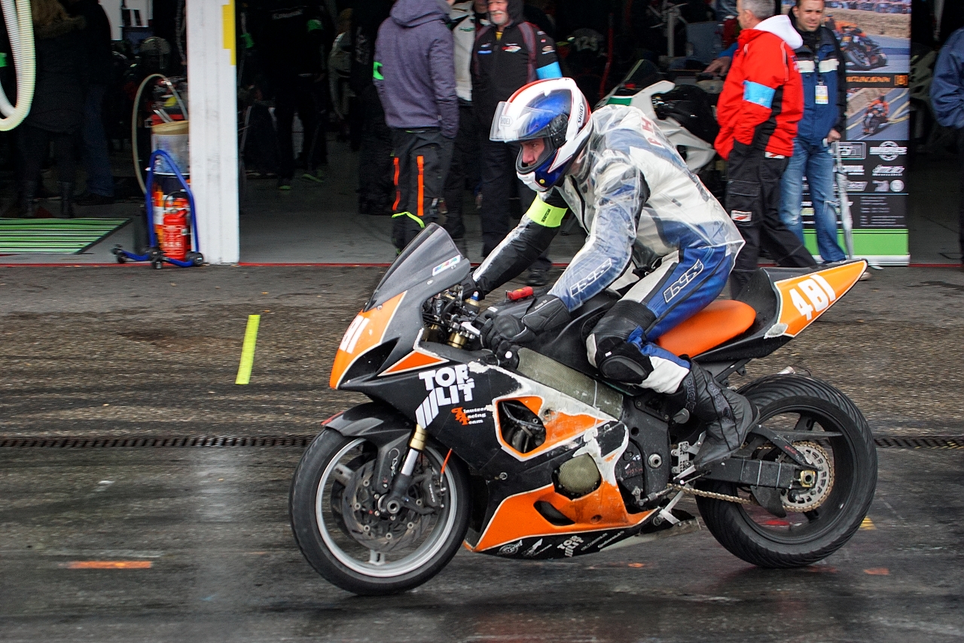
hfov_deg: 22.6
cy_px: 322
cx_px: 482
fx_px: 2410
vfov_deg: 15.2
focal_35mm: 90
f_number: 5
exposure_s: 1/640
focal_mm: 60
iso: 800
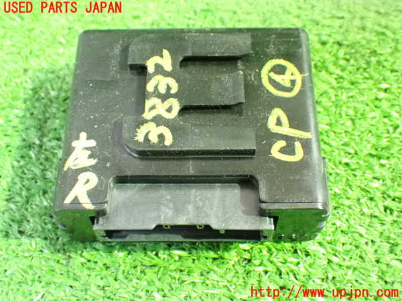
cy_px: 150
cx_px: 201
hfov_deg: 40.4
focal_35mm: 47
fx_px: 546
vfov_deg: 30.9
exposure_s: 1/13
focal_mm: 8.4
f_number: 3.1
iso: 1600
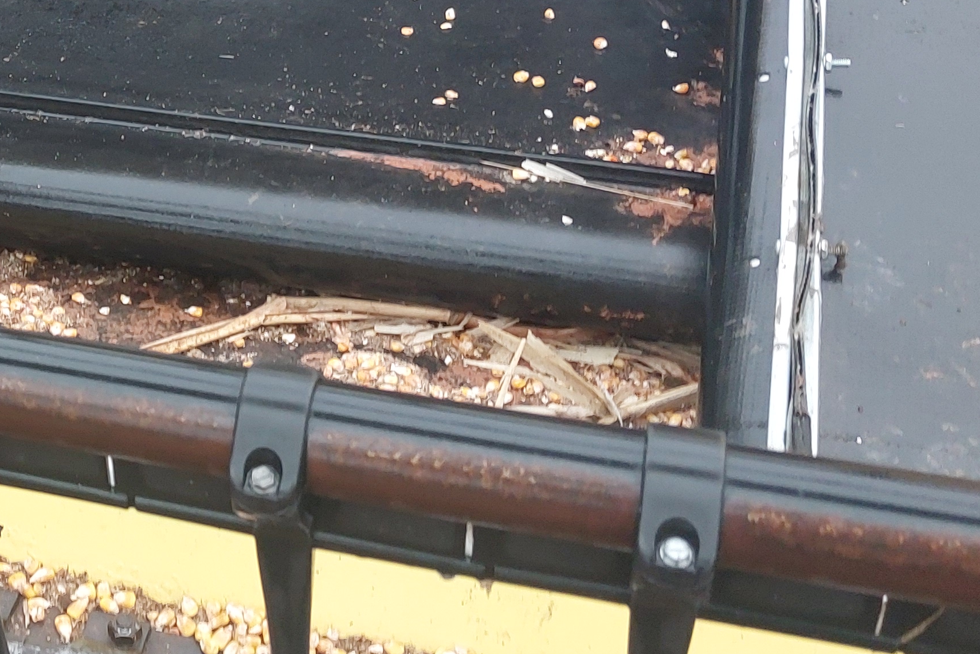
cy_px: 99
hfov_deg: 27.9
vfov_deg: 20.0
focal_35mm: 67
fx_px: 1824
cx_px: -54
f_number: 1.8
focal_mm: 4
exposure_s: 1/60
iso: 80
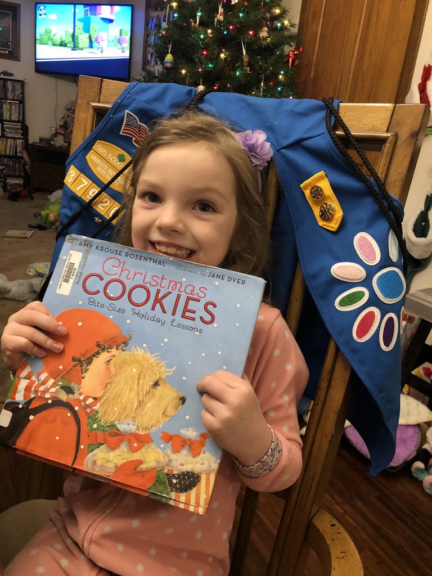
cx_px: 216
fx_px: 466
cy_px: 288
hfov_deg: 49.7
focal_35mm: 28
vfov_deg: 63.4
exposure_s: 1/13
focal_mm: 4
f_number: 1.8
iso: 100
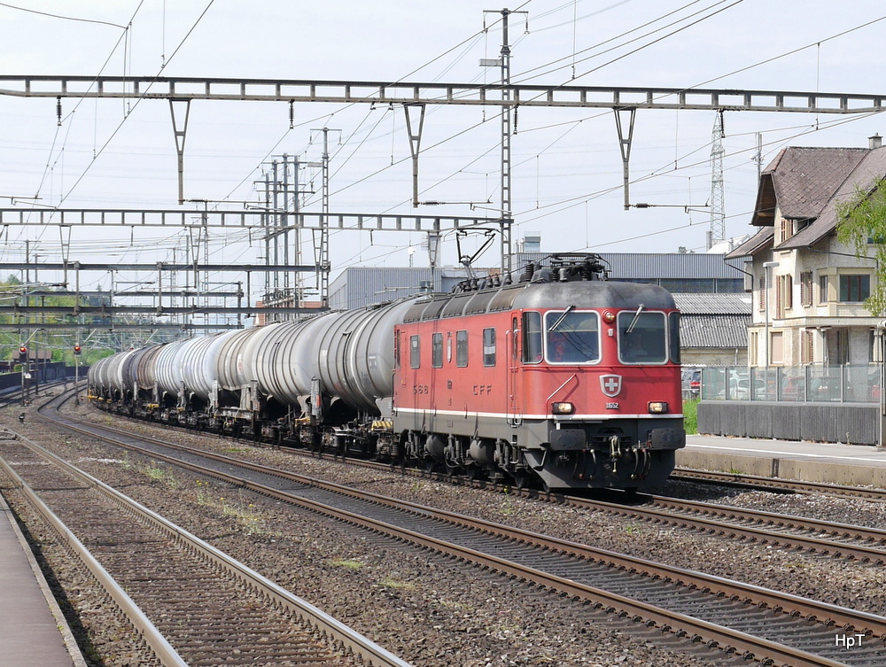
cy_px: 334
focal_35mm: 56
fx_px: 1435
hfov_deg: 34.3
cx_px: 443
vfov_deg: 26.2
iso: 160
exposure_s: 1/250
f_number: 8
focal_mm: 28
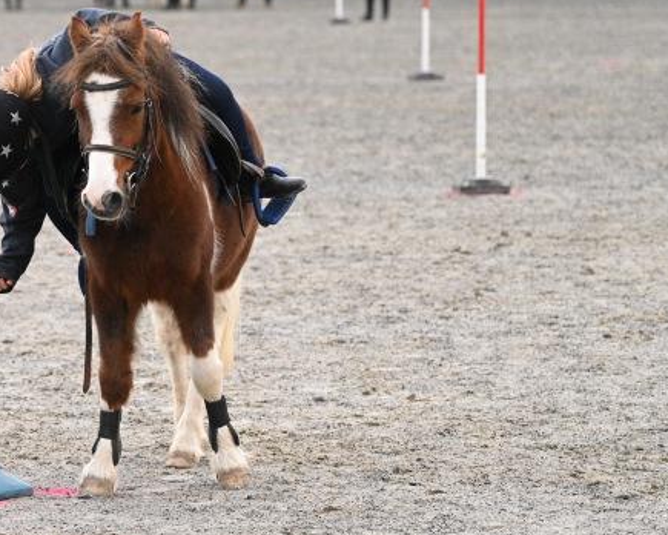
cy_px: 197
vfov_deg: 6.2
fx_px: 4943
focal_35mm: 250
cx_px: 68
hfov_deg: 7.7
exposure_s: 1/640
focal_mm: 145
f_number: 4.8
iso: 2500
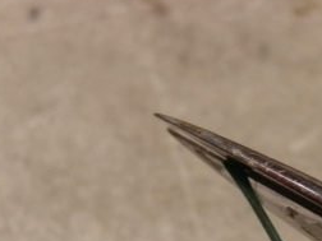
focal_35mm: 130
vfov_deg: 11.3
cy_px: 218
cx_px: 185
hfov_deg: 15.2
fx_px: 1209
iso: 400
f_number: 3.7
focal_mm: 10.99
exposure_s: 1/160
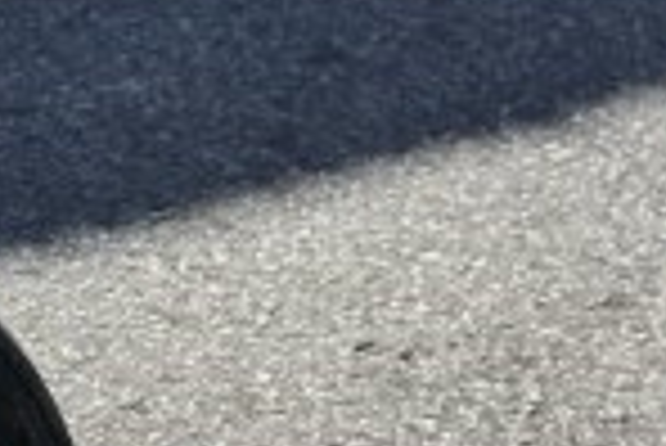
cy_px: 653
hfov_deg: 16.2
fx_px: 2333
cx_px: 158
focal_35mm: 126
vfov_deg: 10.6
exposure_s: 1/1312
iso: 32
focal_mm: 3.99
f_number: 1.8
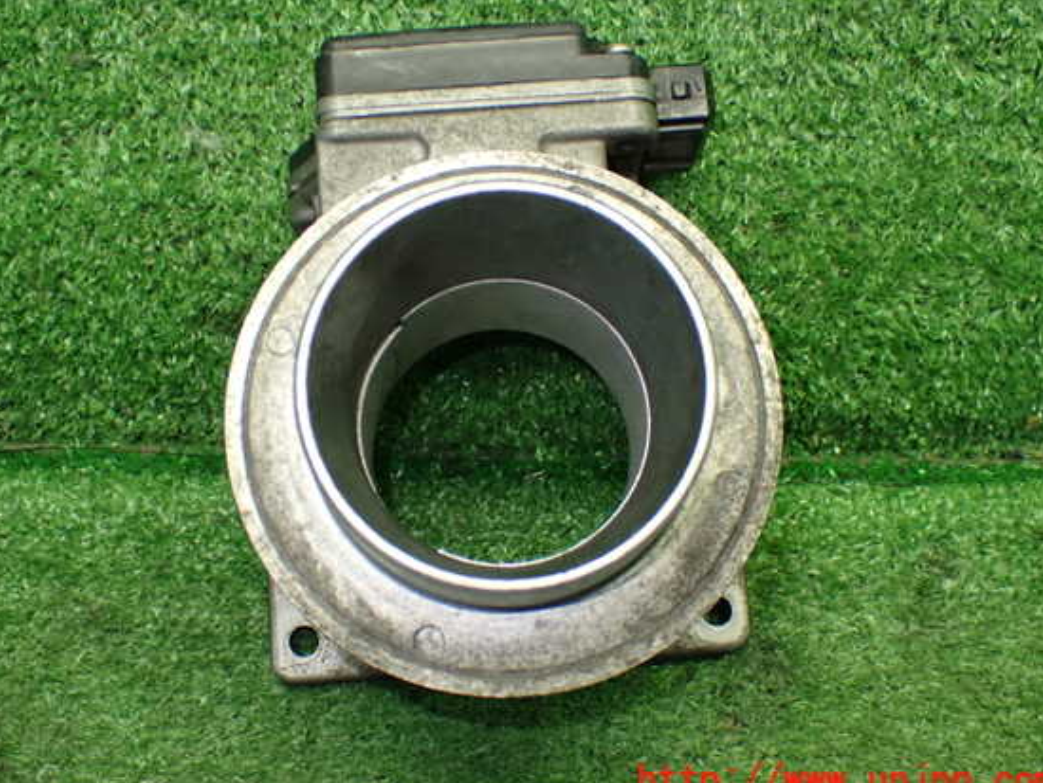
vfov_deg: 30.3
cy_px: 379
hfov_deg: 39.6
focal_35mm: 48
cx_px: 497
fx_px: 1447
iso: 800
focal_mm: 7.84
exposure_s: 1/80
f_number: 2.9
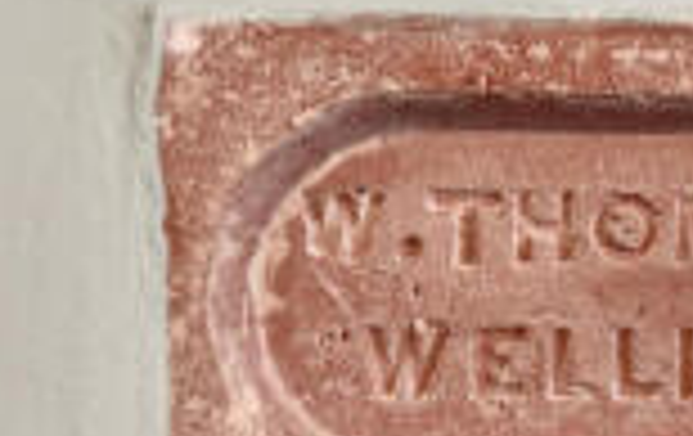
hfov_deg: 20.7
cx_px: 727
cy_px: 303
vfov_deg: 13.7
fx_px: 1817
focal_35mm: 96
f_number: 1.78
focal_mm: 6.76
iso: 250
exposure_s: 1/60
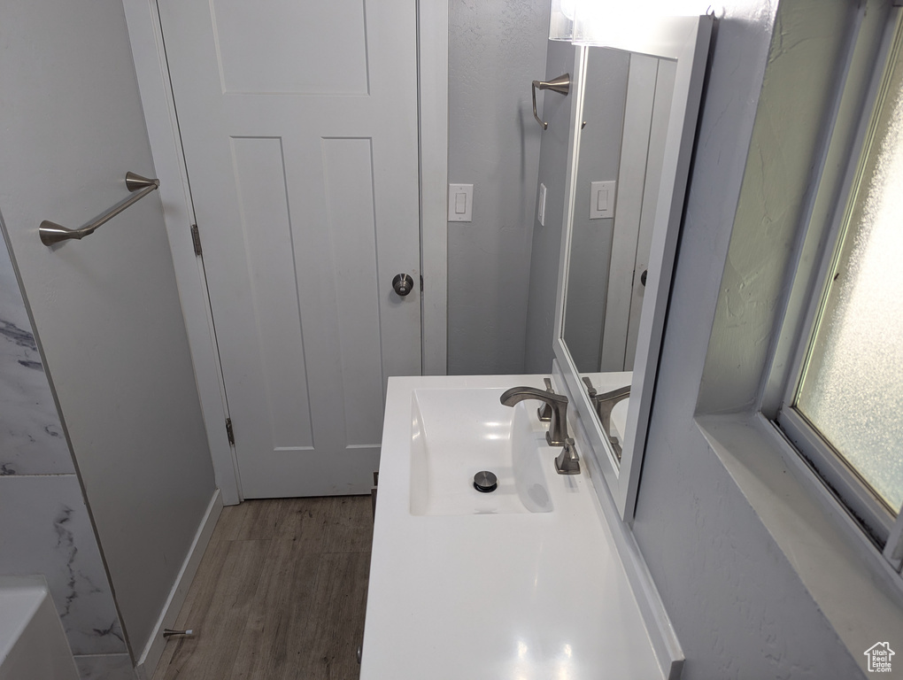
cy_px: 340
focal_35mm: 24
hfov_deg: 71.5
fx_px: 627
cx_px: 452
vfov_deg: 56.9
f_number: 1.85
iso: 99
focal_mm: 6.81
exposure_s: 1/120
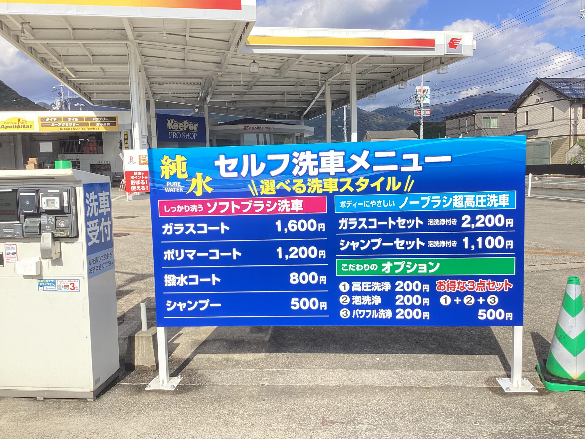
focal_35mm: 31
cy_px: 220
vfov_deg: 45.4
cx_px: 292
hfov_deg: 58.4
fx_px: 524
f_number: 2.4
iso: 25
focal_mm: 3.3
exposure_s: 1/799
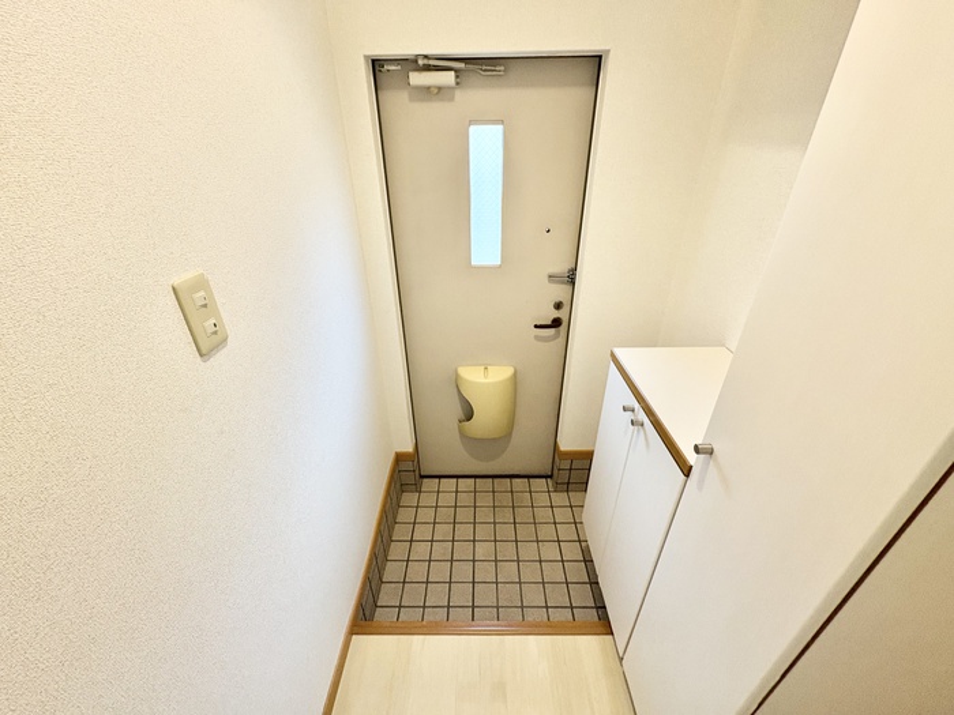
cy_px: 358
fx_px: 386
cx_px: 477
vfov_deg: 85.7
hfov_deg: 102.1
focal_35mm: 14
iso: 250
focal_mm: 2.22
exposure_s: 1/60
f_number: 2.2
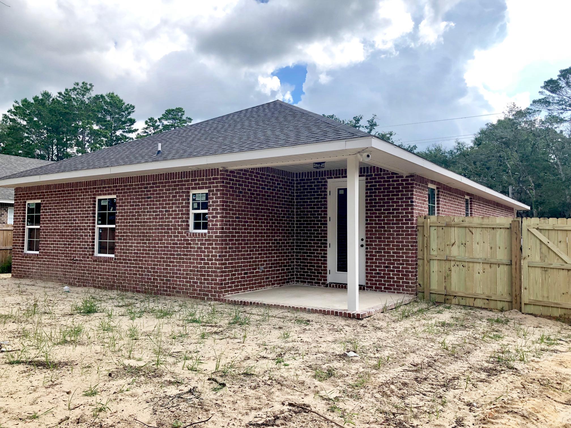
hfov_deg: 63.4
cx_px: 286
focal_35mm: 28
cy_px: 214
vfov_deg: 49.7
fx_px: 462
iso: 20
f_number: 1.8
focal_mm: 3.99
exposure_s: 1/419
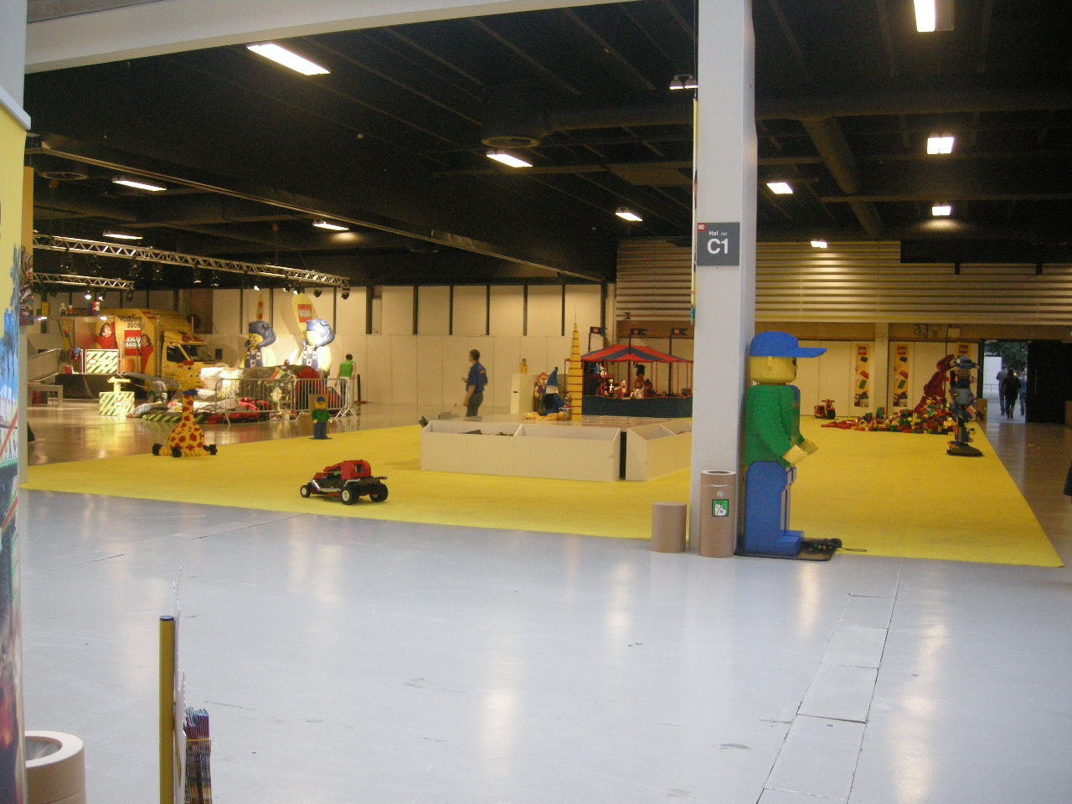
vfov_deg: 39.7
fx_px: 1115
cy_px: 402
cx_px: 536
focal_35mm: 36
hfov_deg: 51.4
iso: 400
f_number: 2.7
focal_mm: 7.5
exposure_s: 1/45.6
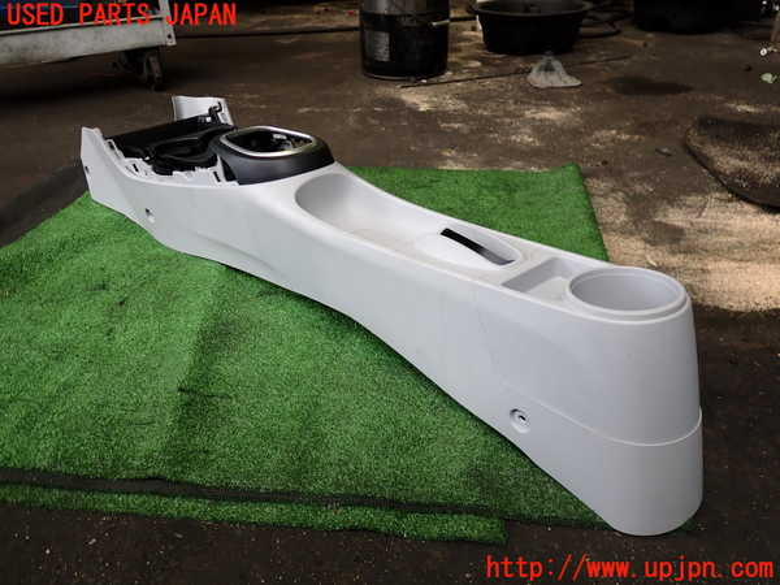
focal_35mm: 30
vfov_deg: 46.8
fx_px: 676
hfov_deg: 60.0
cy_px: 292
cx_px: 390
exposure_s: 1/125
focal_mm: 5.4
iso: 160
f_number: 2.3
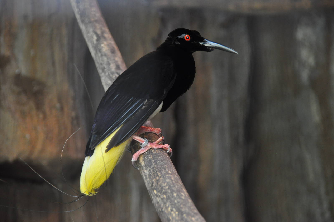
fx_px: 1668
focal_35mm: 180
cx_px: 167
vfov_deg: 7.6
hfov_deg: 11.4
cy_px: 111
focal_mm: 120
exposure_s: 1/13
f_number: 5.6
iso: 1250
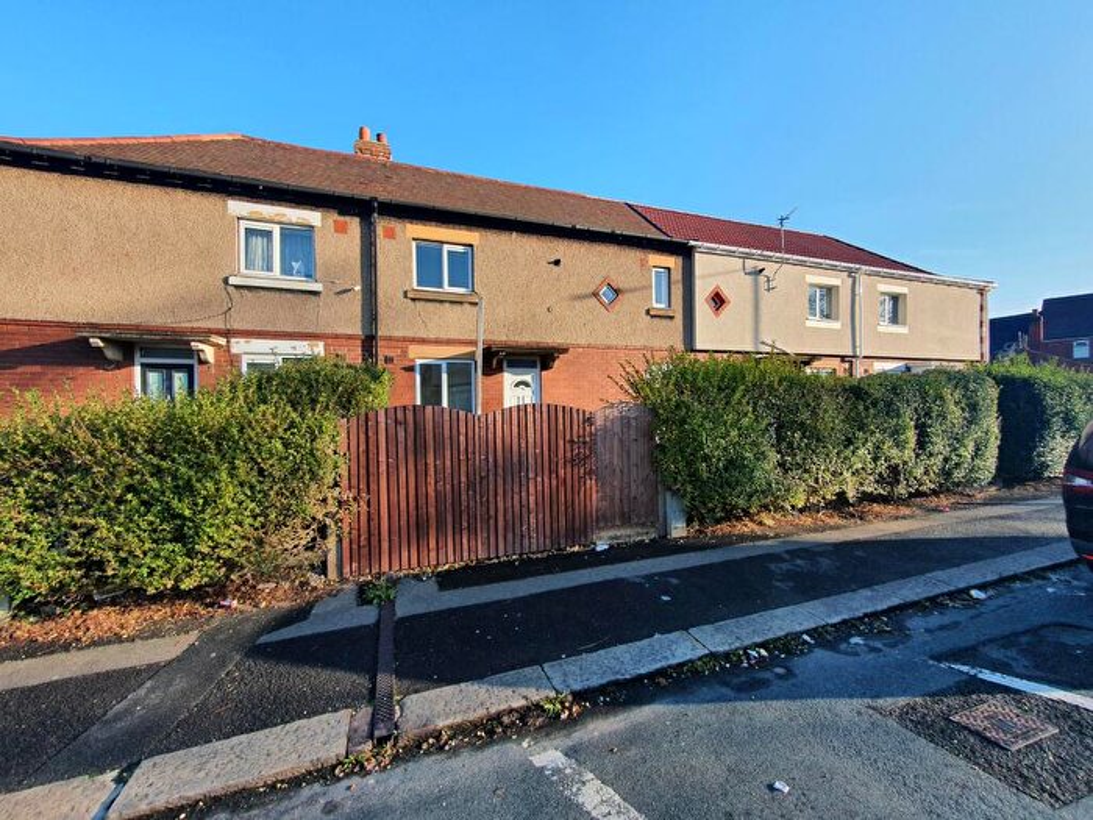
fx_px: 410
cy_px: 410
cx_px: 546
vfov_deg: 89.9
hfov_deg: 106.2
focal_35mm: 13
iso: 50
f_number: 2.2
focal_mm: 1.8
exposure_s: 1/352
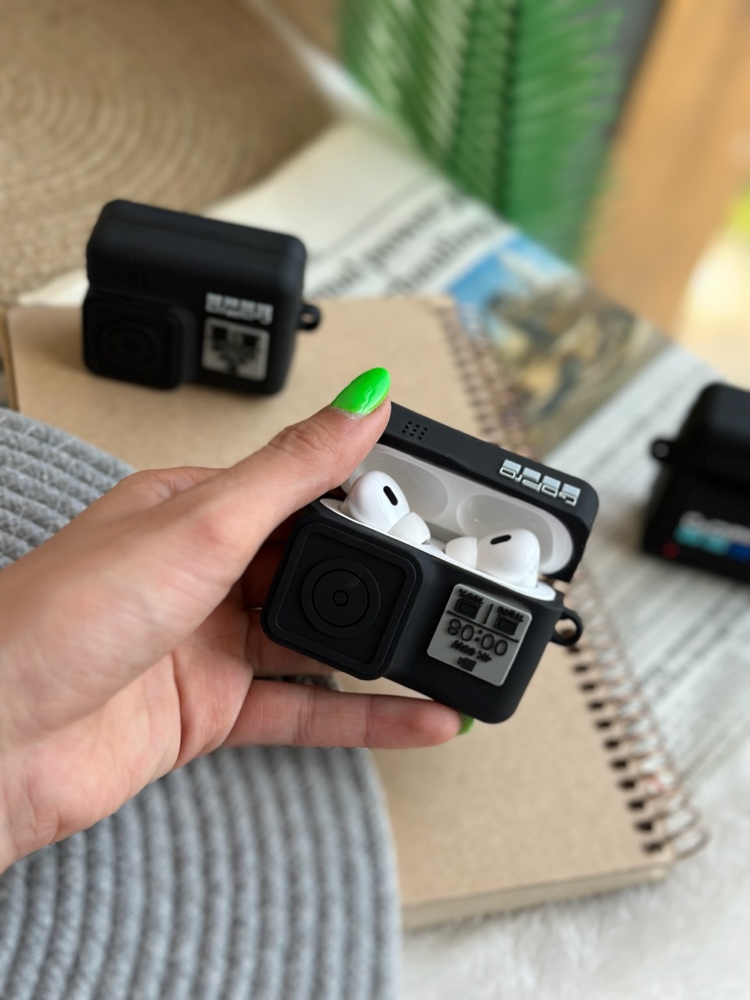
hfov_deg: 30.3
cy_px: 500
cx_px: 375
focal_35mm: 48
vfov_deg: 39.7
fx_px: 1387
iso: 80
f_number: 1.78
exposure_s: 1/444
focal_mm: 6.86
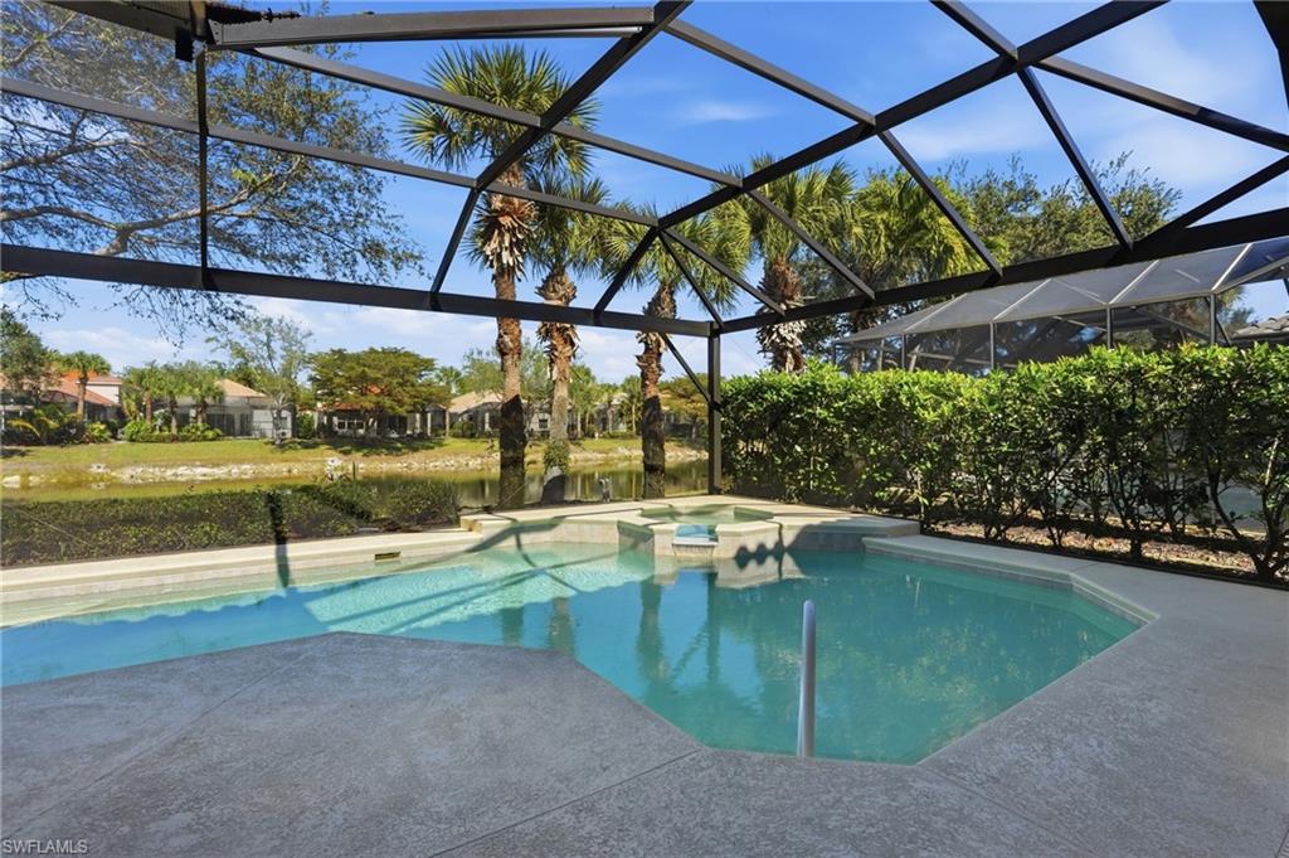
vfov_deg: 73.7
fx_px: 572
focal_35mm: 16
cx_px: 644
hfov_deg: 96.8
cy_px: 429
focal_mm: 16
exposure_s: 1/1250
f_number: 9
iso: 400
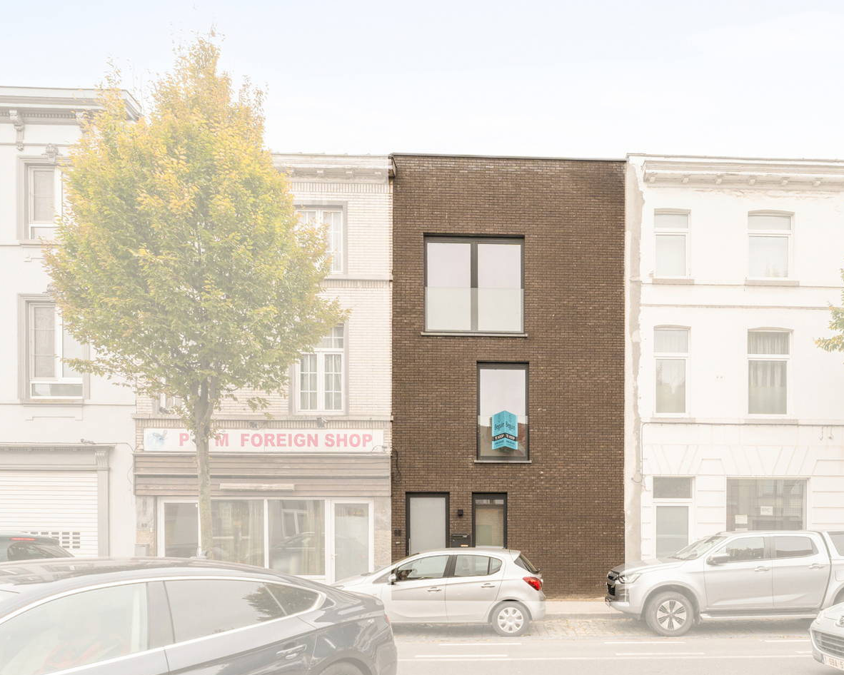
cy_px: 308
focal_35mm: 24
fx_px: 600
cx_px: 515
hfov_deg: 69.4
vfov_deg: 58.7
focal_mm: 14
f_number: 9
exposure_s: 1/160
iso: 250
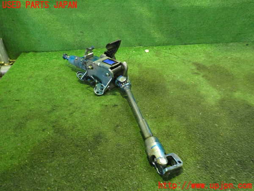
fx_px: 220
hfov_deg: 60.0
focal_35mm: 30
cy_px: 96
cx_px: 127
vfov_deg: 46.8
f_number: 2.3
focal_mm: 5.4
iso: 800
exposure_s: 1/25
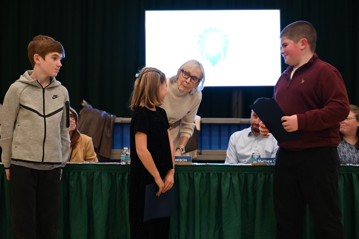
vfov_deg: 23.0
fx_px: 588
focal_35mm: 59
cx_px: 180
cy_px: 120
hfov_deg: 34.0
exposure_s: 1/60
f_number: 4
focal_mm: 59
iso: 4500
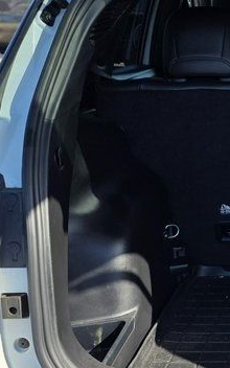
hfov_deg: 16.8
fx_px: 712
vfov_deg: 28.6
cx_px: 339
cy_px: 268
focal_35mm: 71
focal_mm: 6.3
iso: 80
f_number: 1.7
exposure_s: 1/3891
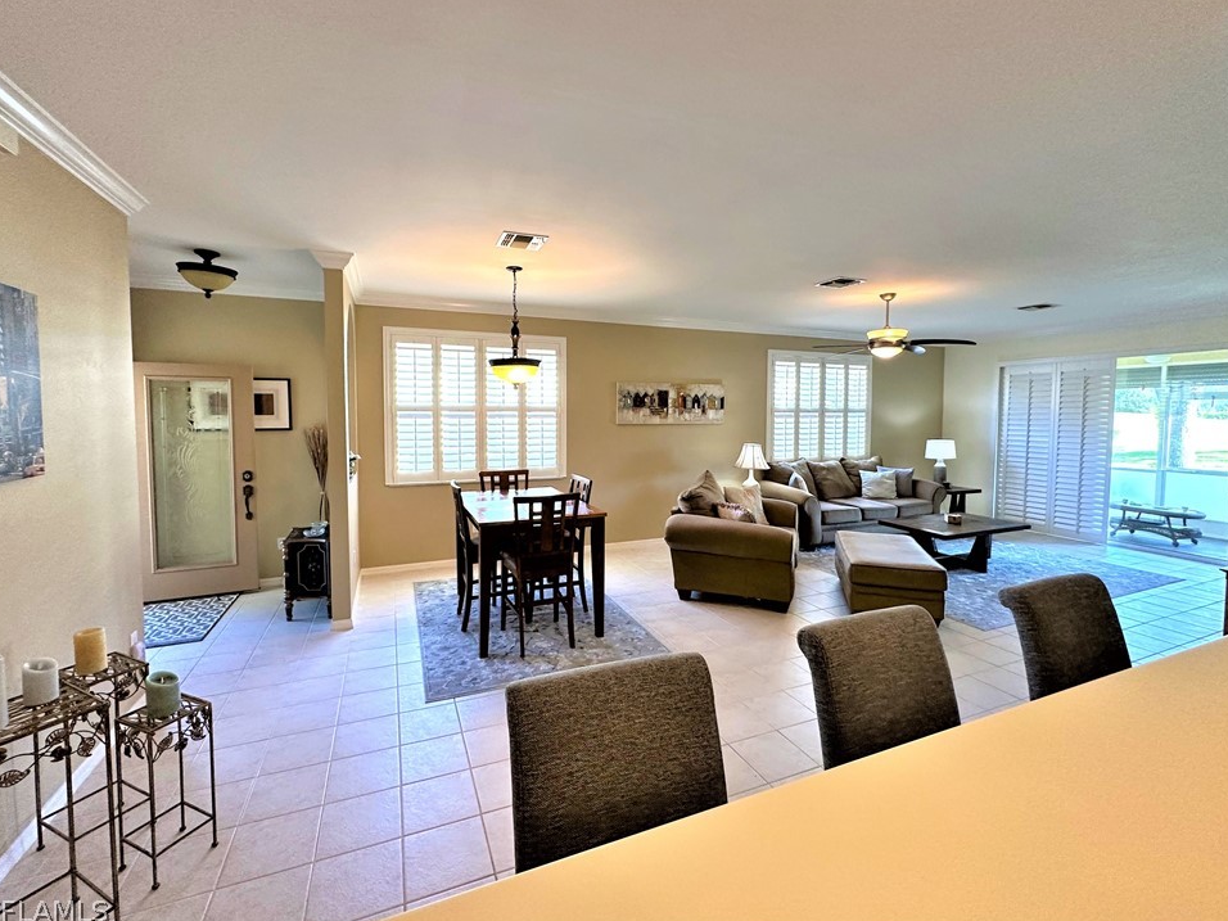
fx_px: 532
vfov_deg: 81.7
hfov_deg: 98.2
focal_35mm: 15
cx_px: 605
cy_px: 439
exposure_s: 1/120
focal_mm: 2.22
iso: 250
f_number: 2.2
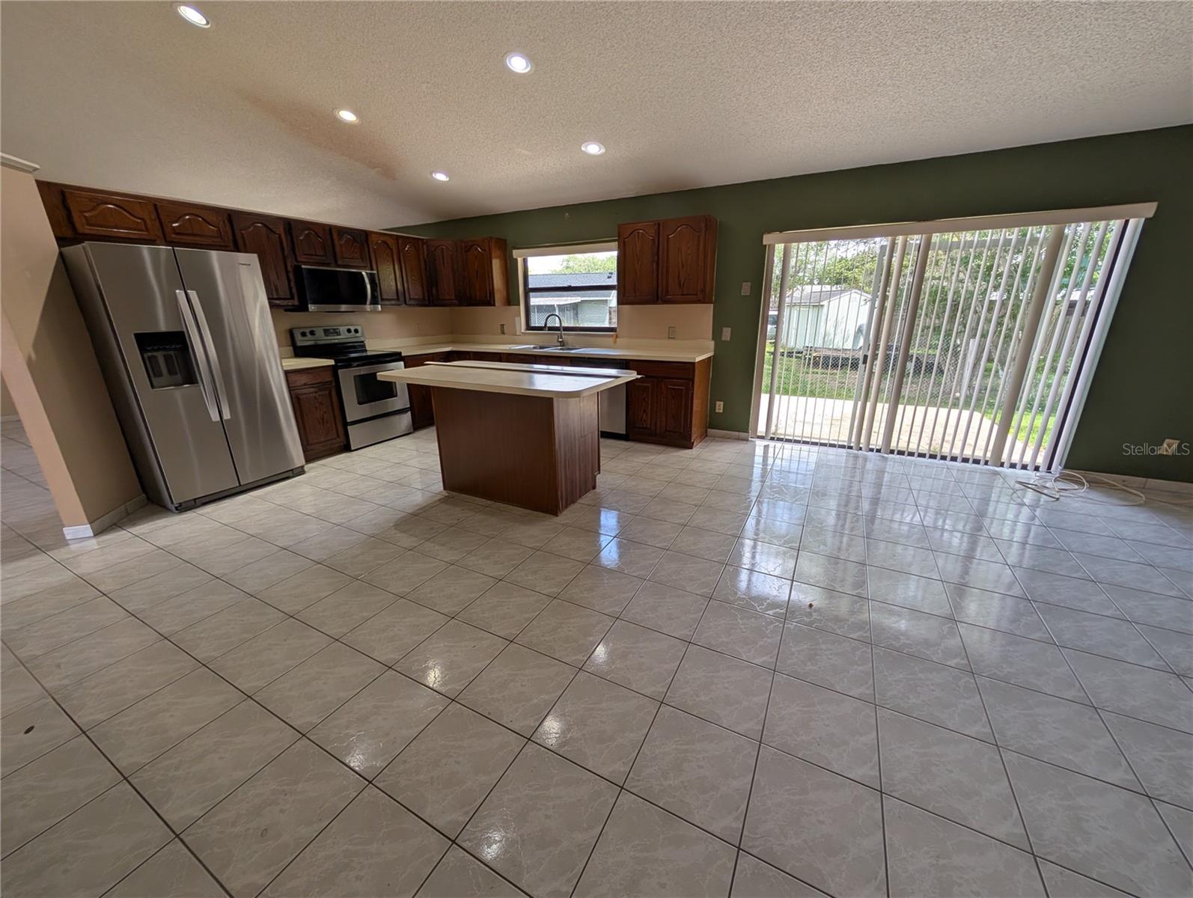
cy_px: 449
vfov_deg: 94.6
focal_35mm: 12
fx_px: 414
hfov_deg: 110.5
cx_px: 596
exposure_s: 1/322
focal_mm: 2.02
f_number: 1.7
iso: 45
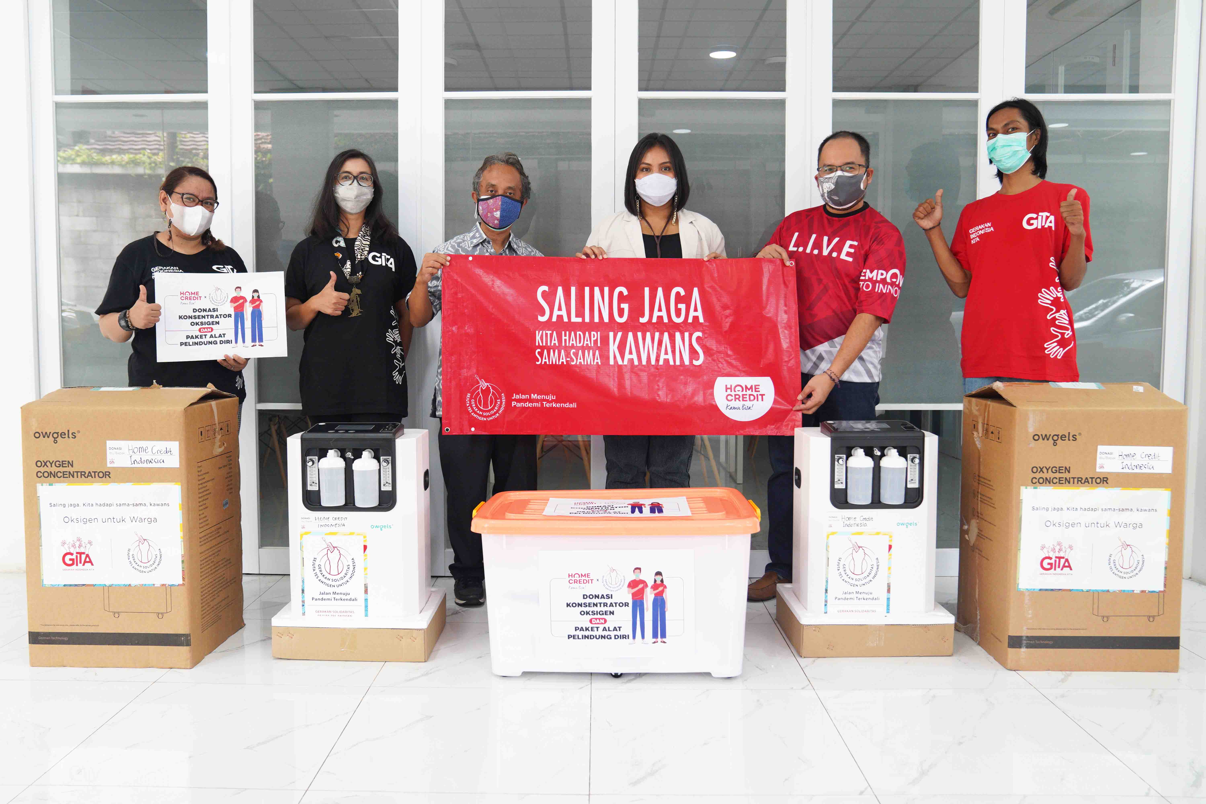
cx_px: 603
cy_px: 402
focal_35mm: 32
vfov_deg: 41.1
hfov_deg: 58.7
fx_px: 1072
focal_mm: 32
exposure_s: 1/60
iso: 1250
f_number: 2.8
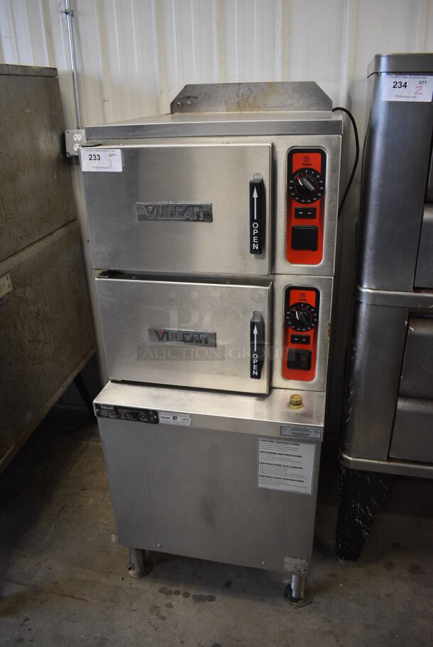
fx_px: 486
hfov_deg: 48.0
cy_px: 324
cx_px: 216
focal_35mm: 27
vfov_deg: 67.3
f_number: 3.5
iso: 1400
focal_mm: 18
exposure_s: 1/125
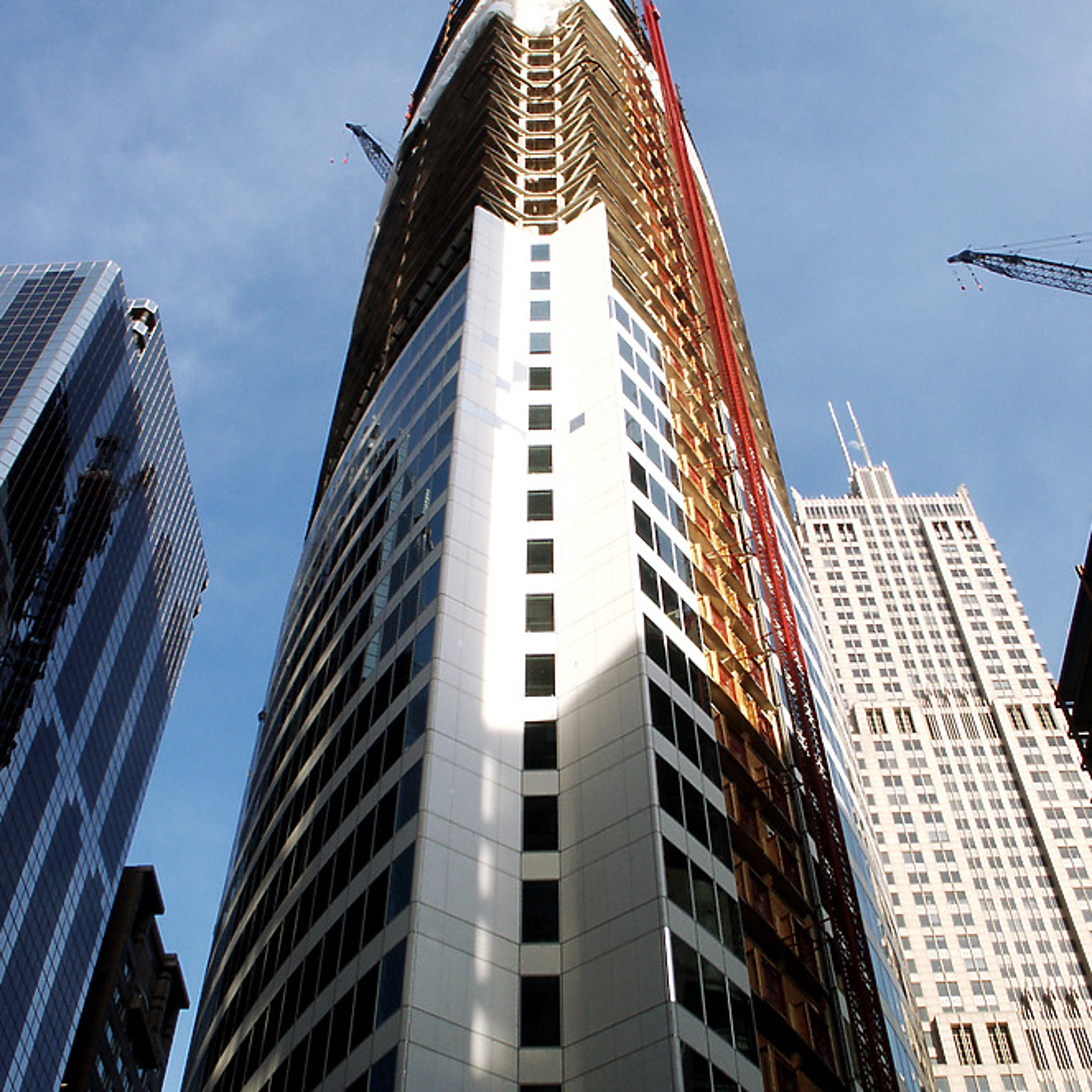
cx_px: 541
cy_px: 565
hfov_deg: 40.0
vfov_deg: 40.0
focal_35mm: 42
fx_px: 1499
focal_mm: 7.18
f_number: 6.7
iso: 64
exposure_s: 1/125
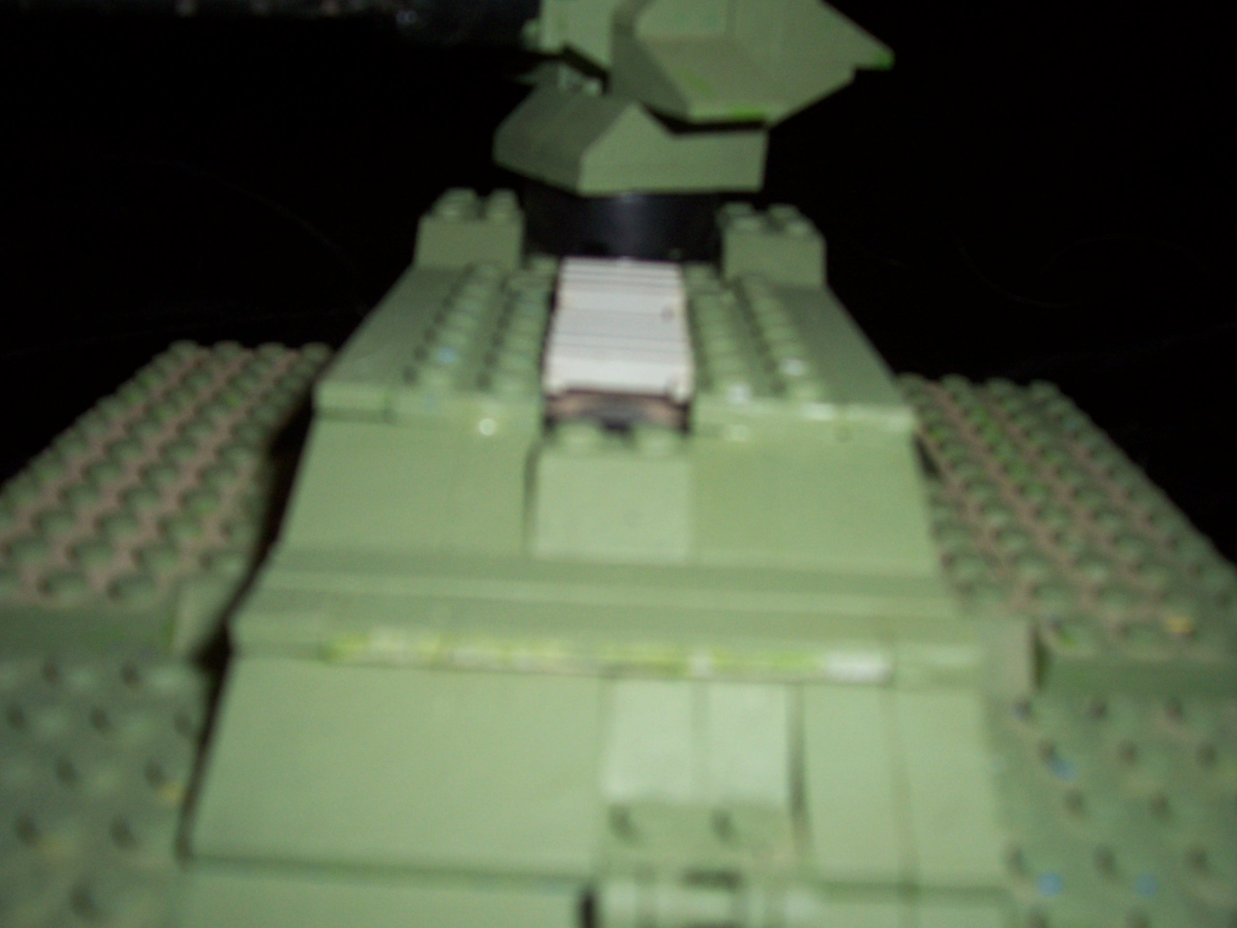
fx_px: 1215
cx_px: 618
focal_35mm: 34
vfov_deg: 41.8
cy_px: 464
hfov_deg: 54.0
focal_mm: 5.6
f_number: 2.7
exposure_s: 1/60
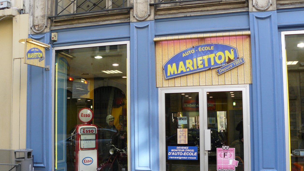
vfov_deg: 29.6
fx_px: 322
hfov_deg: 50.5
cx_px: 155
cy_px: 102
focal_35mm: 40
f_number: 2.8
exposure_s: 1/60
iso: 100
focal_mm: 6
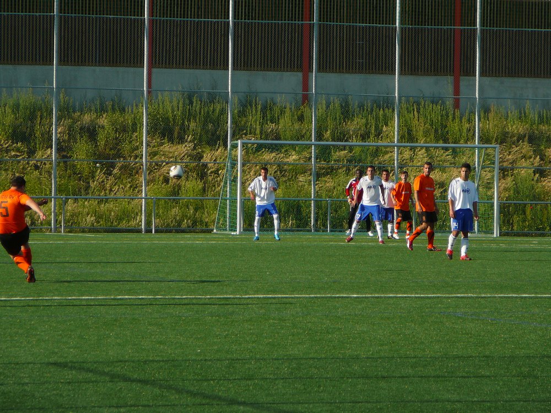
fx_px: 3247
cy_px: 206
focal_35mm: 204
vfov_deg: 7.3
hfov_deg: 9.7
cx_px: 276
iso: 80
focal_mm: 30.3
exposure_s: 1/640
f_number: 4.1
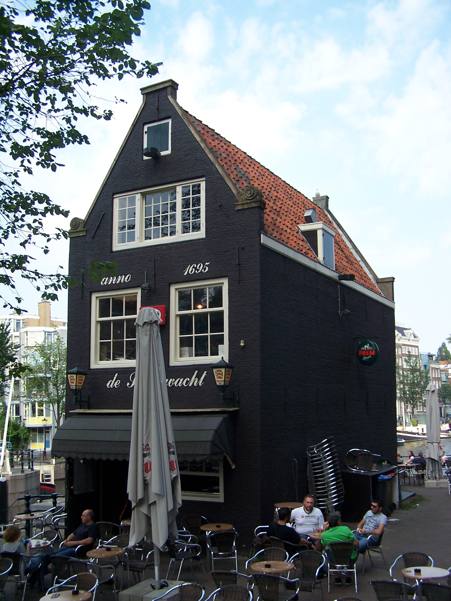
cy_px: 300
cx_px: 226
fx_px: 660
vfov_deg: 49.0
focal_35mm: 38
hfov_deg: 37.7
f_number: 2.8
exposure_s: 1/500
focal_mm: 6.3
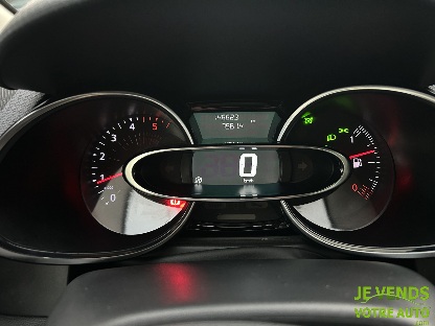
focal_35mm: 26
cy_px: 163
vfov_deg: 53.1
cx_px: 218
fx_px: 327
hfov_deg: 67.3
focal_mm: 5.7
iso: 800
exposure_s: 1/25
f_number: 1.5
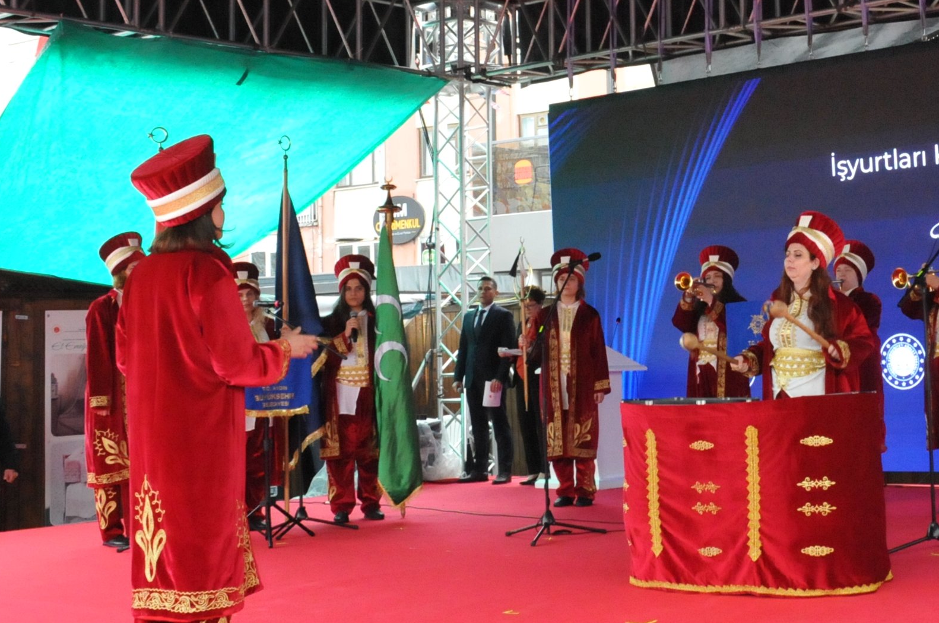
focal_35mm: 61
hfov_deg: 31.3
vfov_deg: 22.0
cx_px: 861
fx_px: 1589
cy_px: 164
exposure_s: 1/250
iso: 3200
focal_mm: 20
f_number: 8
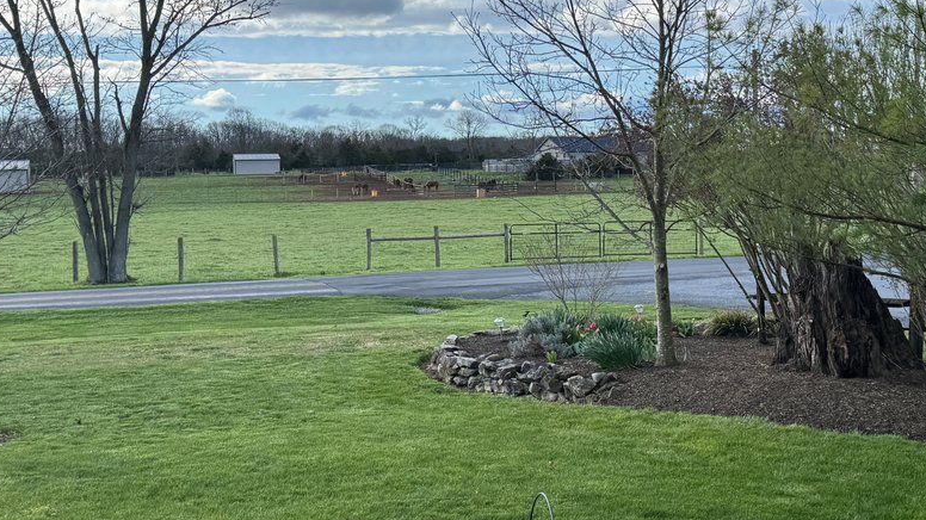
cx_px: 544
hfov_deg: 40.5
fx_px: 1252
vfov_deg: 23.4
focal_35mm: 51
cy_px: 196
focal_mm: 6.86
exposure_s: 1/3597
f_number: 1.78
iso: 80
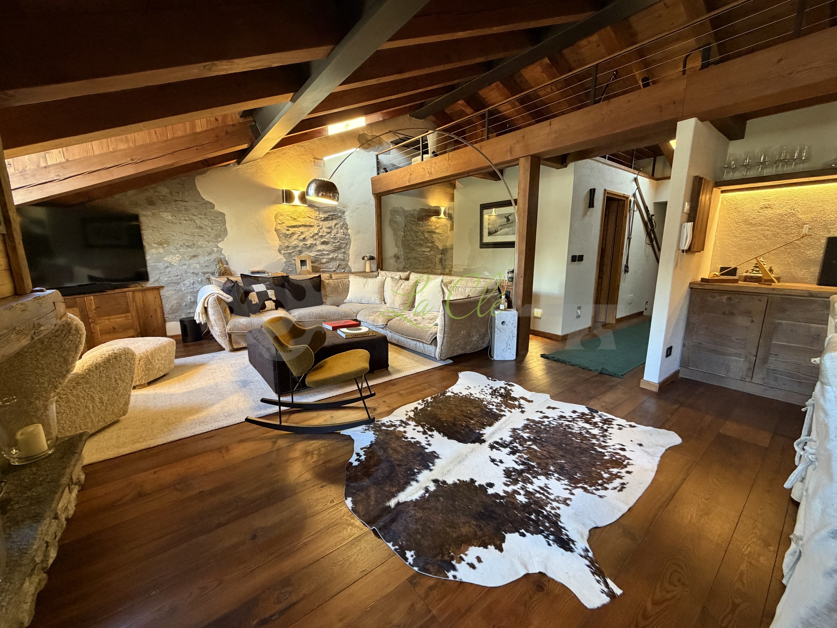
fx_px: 339
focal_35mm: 14
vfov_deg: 85.7
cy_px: 314
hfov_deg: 102.1
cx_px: 418
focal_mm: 2.22
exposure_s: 1/50
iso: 400
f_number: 2.2
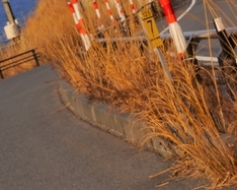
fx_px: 2117
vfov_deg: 5.1
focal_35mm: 302
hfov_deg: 6.3
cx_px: 375
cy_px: 18
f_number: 25
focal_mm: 94
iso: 100
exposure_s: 1/30
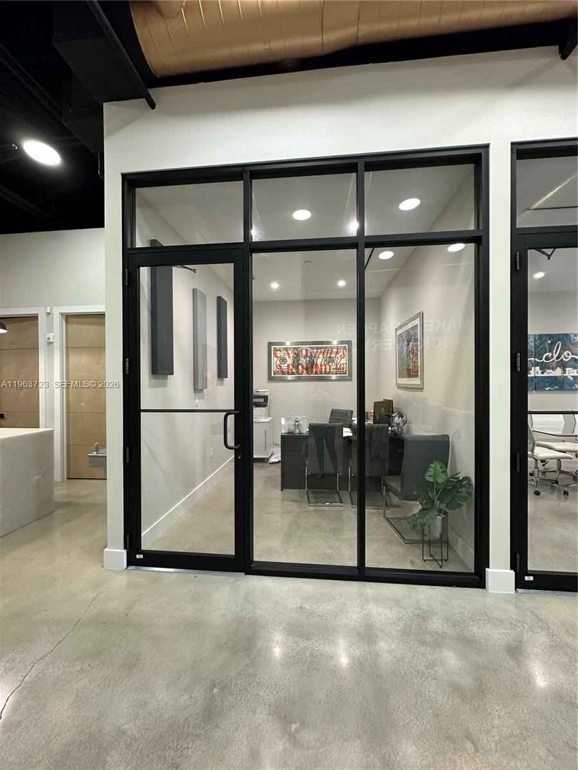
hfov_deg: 85.7
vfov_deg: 102.1
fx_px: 312
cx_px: 289
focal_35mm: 14
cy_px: 385
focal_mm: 2.22
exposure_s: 1/60
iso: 250
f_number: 2.2
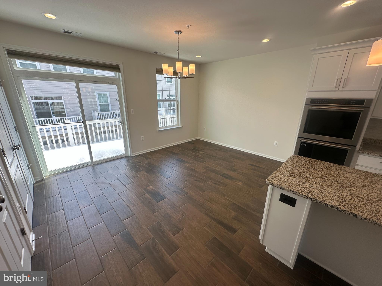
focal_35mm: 14
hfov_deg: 102.1
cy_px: 143
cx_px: 191
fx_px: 154
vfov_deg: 85.7
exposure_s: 1/192
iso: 40
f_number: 2.2
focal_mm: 2.22
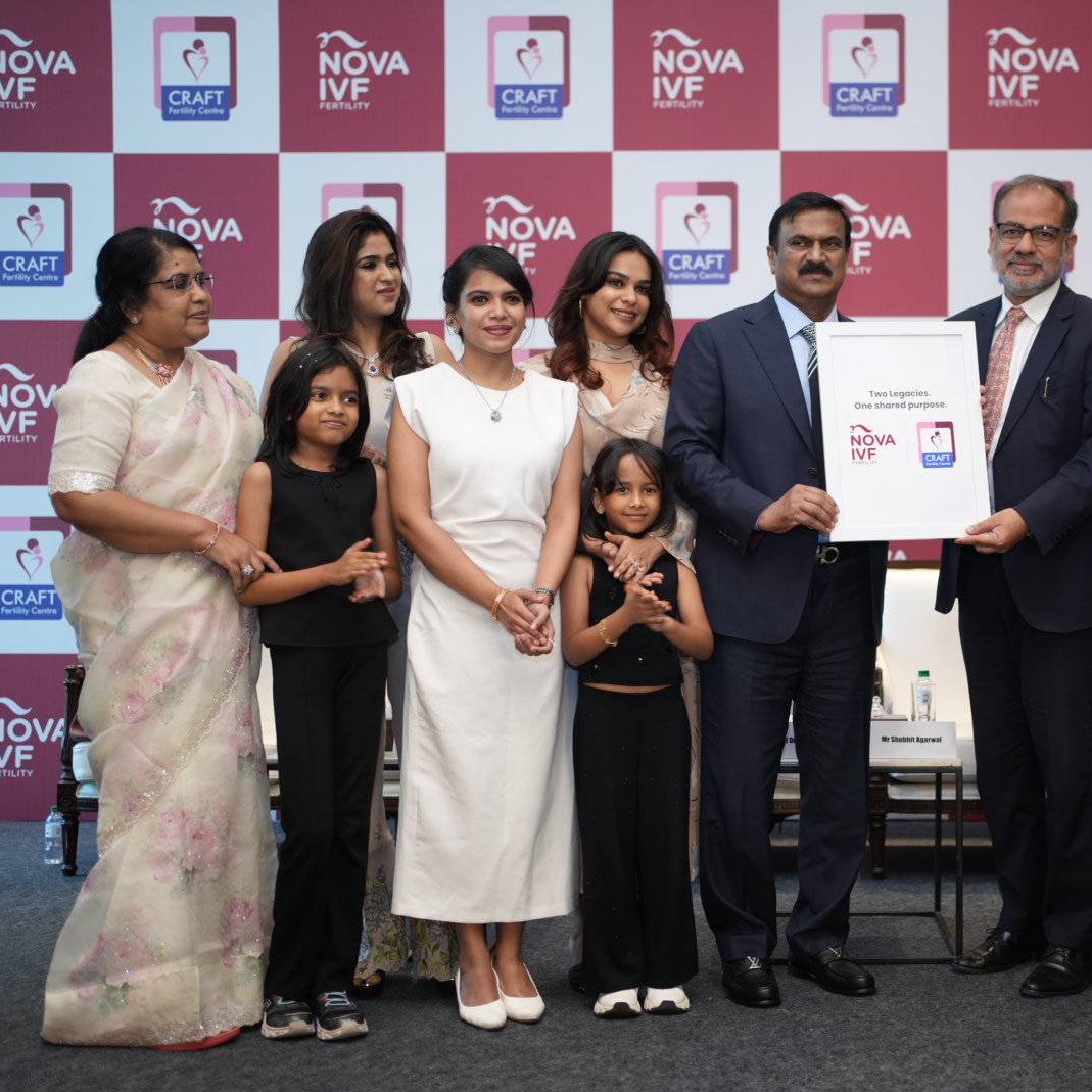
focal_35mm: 45
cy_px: 544
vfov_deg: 37.6
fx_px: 1606
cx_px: 800
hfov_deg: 36.8
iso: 800
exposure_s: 1/100
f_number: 2
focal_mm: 35
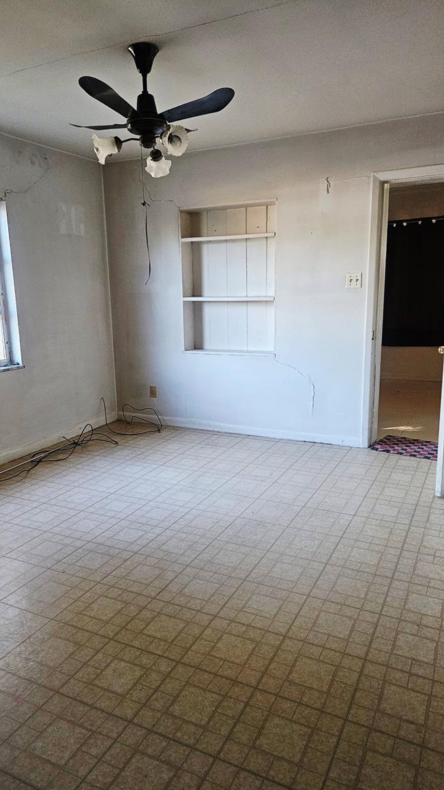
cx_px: 213
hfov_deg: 44.4
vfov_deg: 71.9
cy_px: 395
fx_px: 544
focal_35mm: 26
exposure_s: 1/120
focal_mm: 5.4
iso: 640
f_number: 1.8
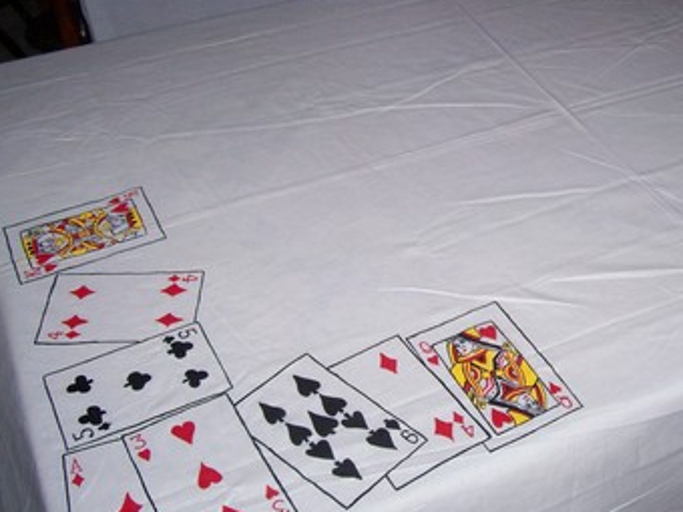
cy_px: 236
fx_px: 987
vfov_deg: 29.1
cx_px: 478
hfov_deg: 37.6
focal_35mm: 50
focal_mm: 5.6
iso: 140
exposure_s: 1/112
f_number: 2.7
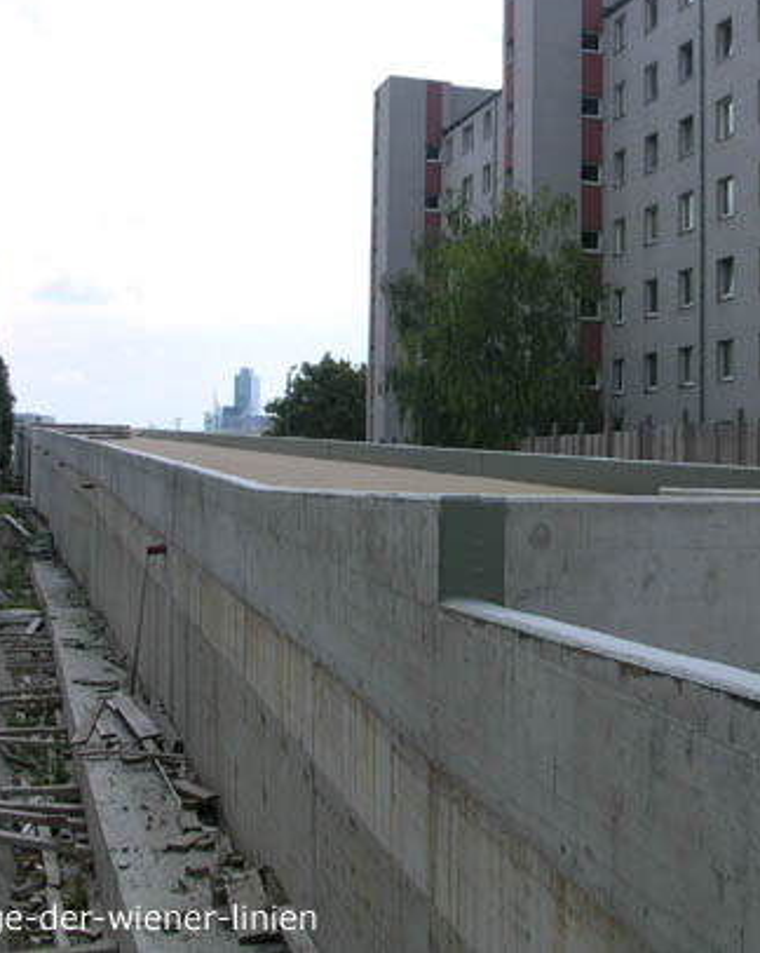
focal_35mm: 49
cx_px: 509
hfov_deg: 30.6
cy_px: 471
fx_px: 1380
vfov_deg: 38.1
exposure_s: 1/506
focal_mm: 5.6
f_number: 4.5
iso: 100
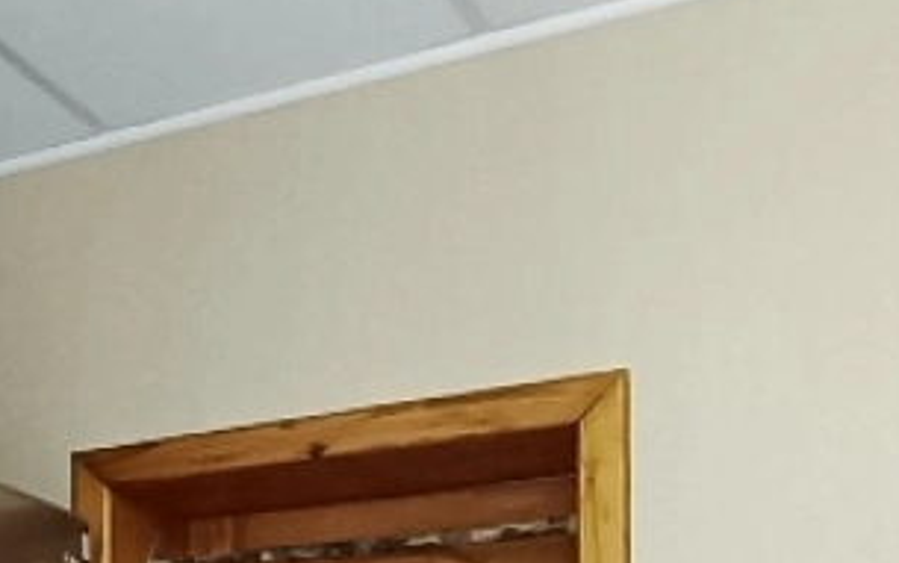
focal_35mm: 74
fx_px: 1814
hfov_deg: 25.7
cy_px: 921
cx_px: -91
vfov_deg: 15.8
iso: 838
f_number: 2.2
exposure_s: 1/60
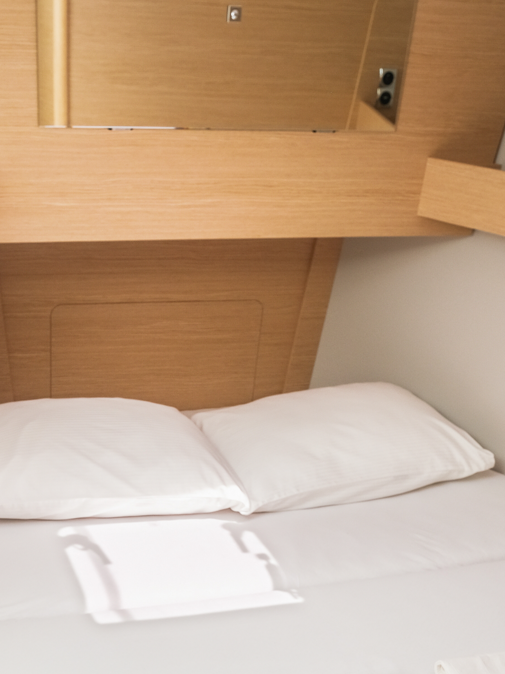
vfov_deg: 34.6
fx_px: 973
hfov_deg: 28.8
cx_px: 154
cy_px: 678
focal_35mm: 50
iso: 160
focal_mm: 13
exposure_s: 1/200
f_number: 5
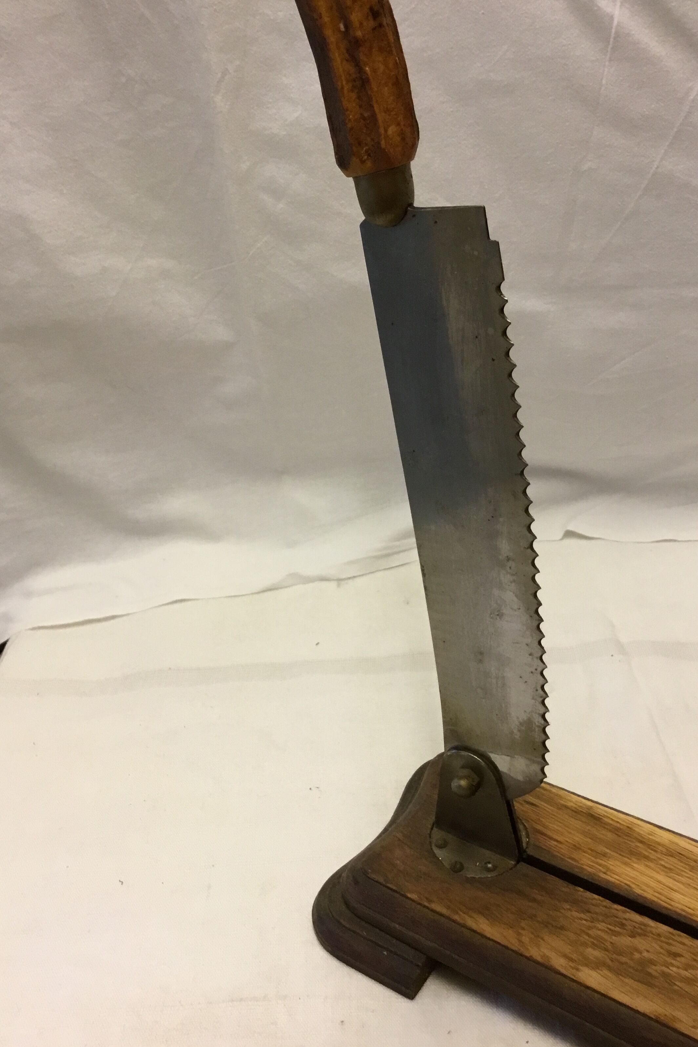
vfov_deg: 57.2
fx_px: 960
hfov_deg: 40.0
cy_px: 514
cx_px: 328
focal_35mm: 33
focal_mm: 3.3
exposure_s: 1/33
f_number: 2.4
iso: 64
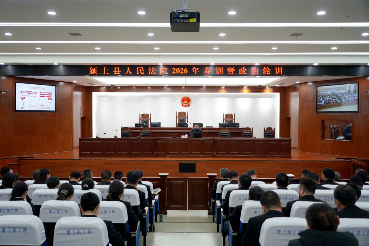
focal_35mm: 35
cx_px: 184
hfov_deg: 54.4
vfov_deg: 37.9
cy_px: 123
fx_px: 359
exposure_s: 1/100
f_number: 4
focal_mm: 35
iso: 800
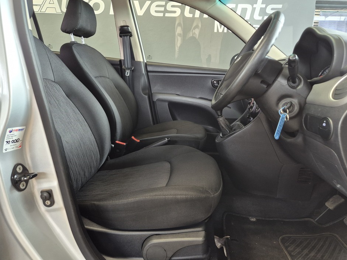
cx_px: 183
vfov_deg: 54.8
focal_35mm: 25
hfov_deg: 69.3
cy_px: 120
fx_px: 251
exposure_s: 1/100
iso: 320
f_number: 1.8
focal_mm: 5.4
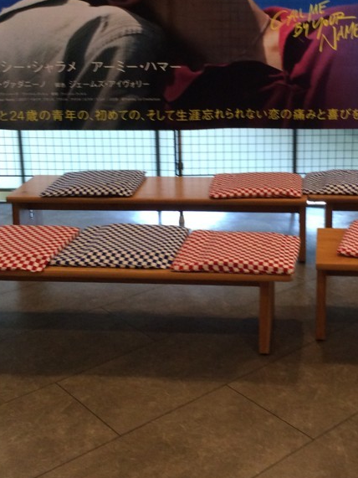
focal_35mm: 52
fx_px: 717
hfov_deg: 27.6
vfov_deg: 36.5
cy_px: 168
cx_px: 269
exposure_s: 1/30
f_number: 2.2
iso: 200
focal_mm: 4.15
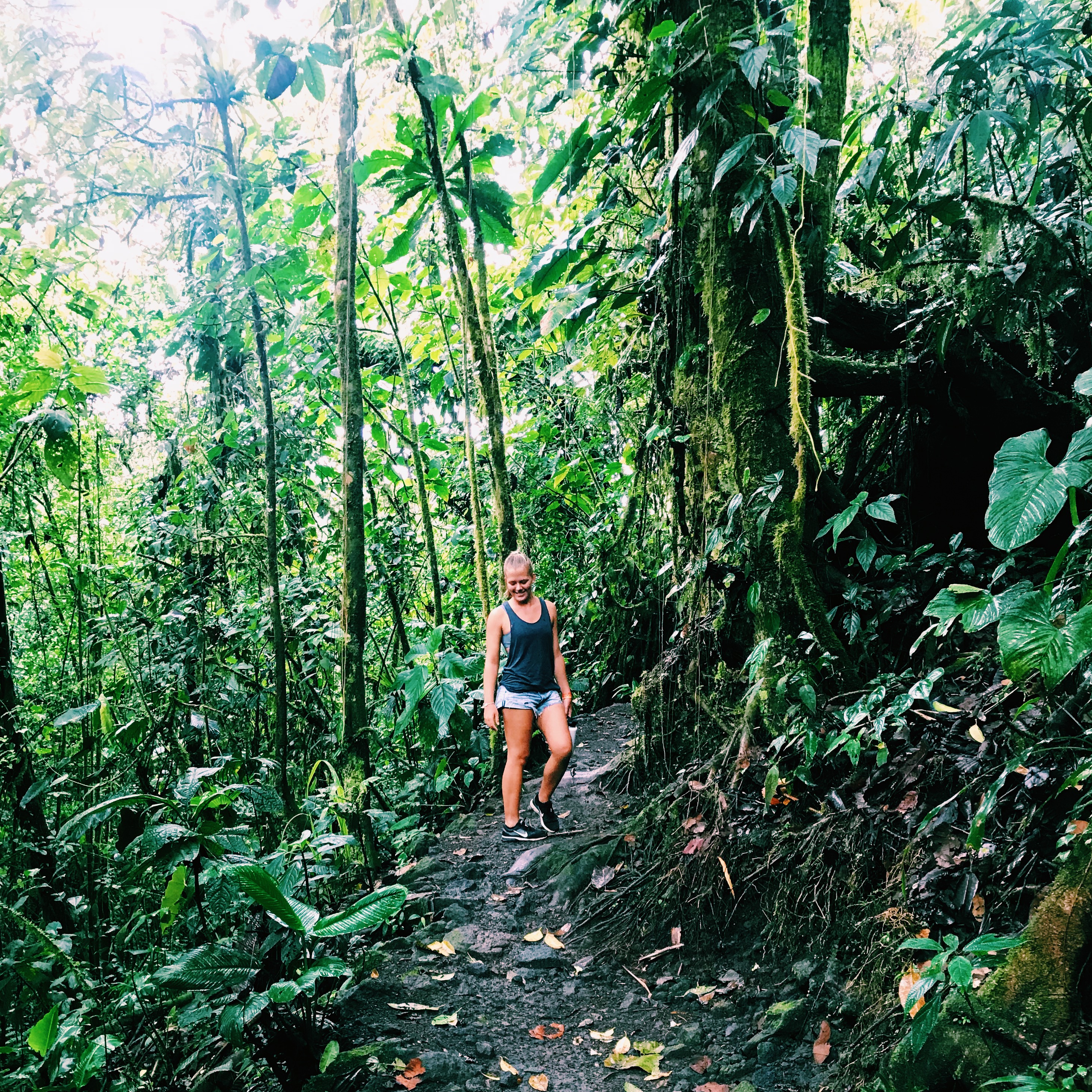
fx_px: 1213
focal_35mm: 34
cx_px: 557
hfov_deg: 48.4
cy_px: 747
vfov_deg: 47.5
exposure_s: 1/15
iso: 40
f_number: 1.8
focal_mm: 3.99
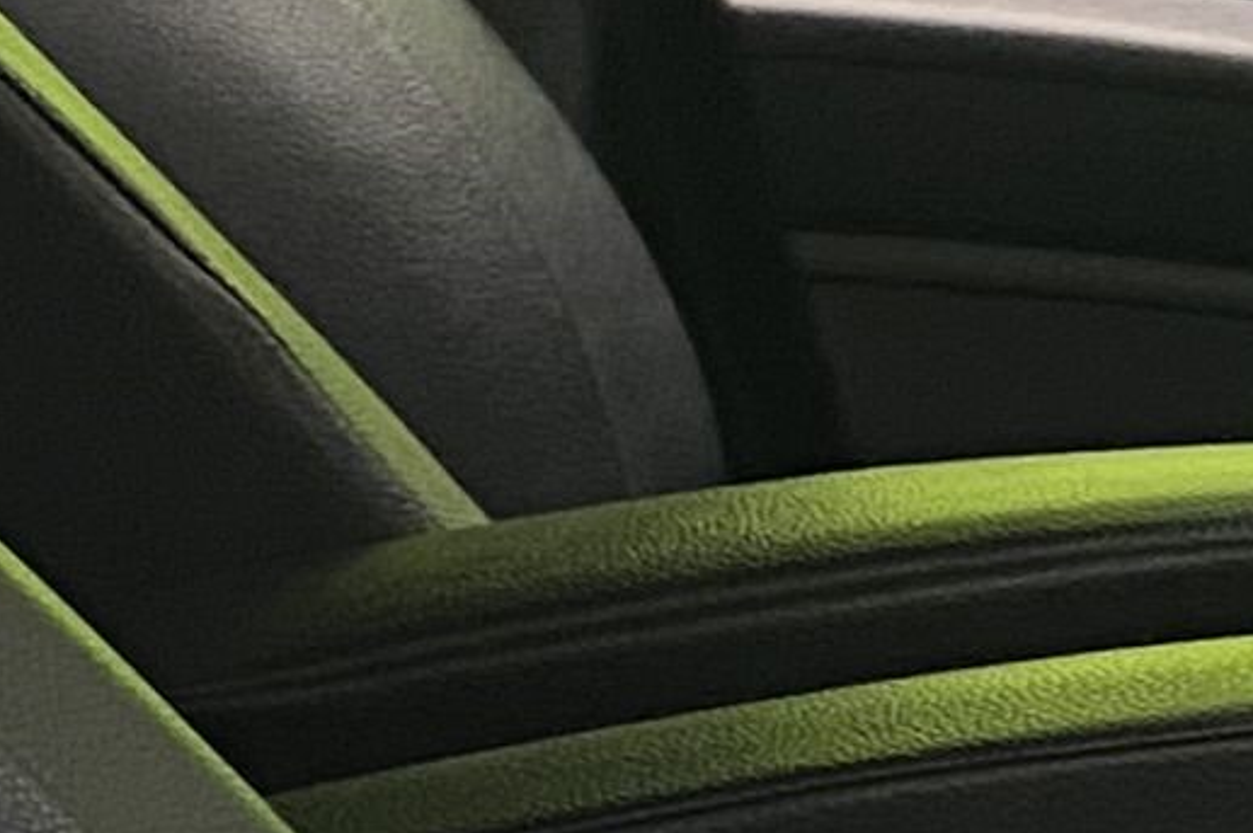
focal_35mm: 211
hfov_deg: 8.8
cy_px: 1363
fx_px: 7339
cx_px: 3102
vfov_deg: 6.4
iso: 320
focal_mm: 4.25
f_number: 1.8
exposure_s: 1/33
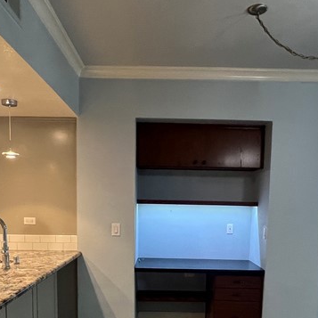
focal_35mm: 33
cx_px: 160
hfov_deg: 49.7
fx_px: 343
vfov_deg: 47.9
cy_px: 239
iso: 250
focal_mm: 1.57
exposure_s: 1/60
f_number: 1.8
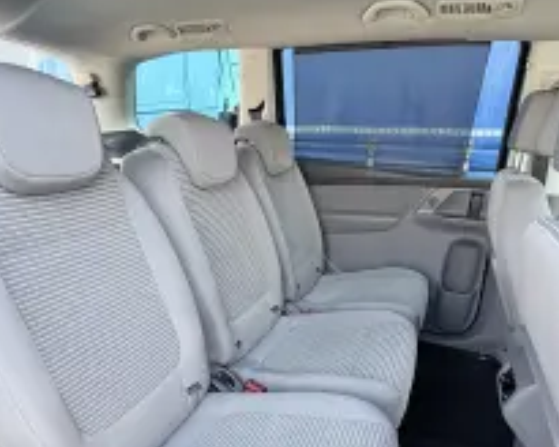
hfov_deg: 70.3
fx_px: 397
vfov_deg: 57.4
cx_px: 267
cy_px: 300
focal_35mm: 24
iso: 125
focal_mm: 2.22
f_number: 2.2
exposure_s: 1/121
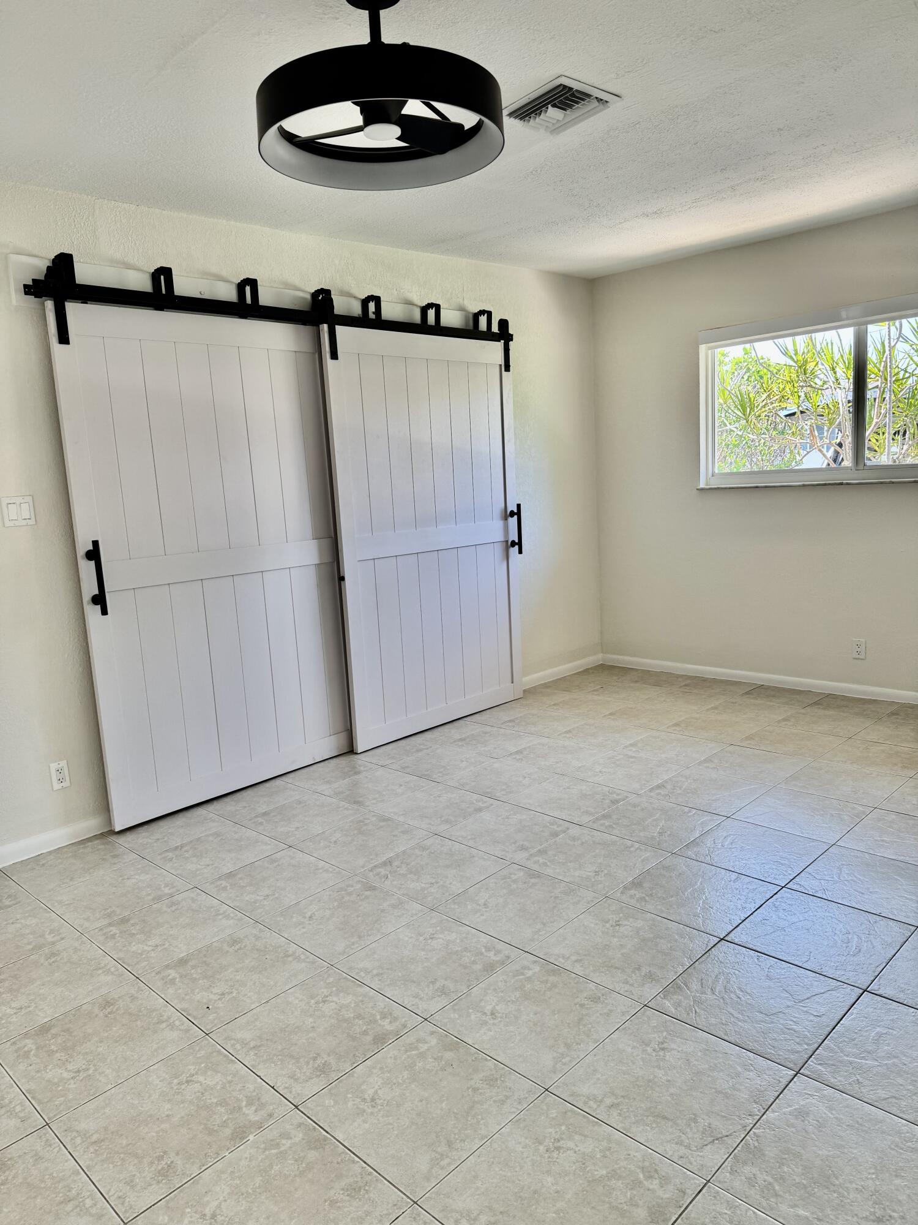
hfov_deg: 56.8
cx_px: 459
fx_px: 849
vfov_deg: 71.6
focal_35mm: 24
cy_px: 612
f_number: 1.78
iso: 100
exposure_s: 1/136
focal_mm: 6.76
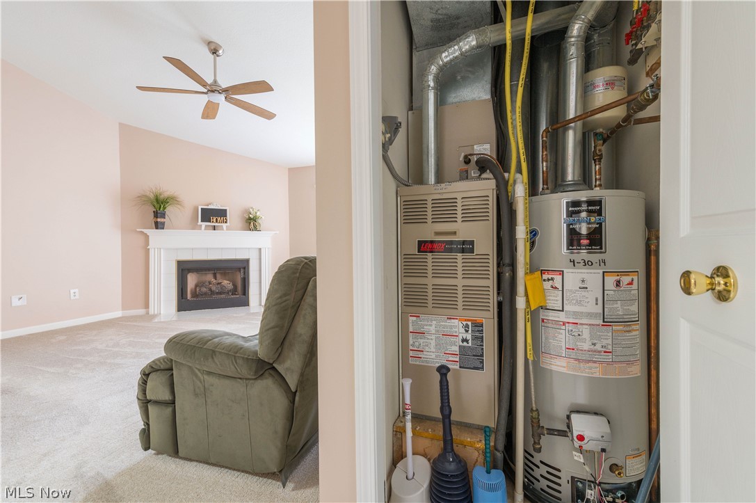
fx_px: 315
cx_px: 378
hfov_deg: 100.4
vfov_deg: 77.2
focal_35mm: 15
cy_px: 252
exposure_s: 1/2
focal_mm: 15
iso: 200
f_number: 9
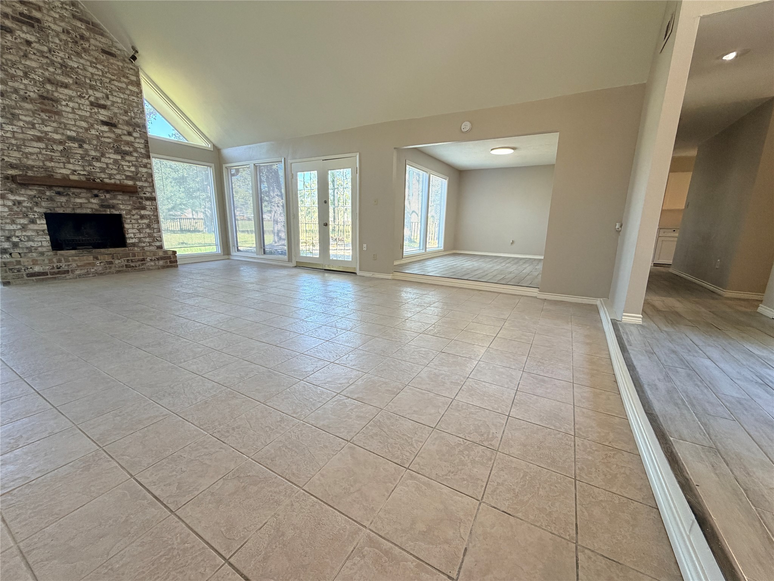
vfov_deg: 85.7
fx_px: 313
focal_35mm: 14
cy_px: 290
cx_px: 387
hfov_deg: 102.1
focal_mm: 2.22
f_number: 2.2
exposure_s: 1/121
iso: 160
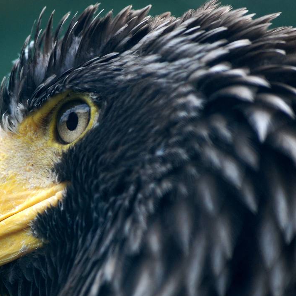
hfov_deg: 3.5
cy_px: 183
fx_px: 4779
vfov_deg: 3.5
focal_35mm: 494
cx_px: 87
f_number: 4.8
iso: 400
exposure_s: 1/250
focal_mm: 170
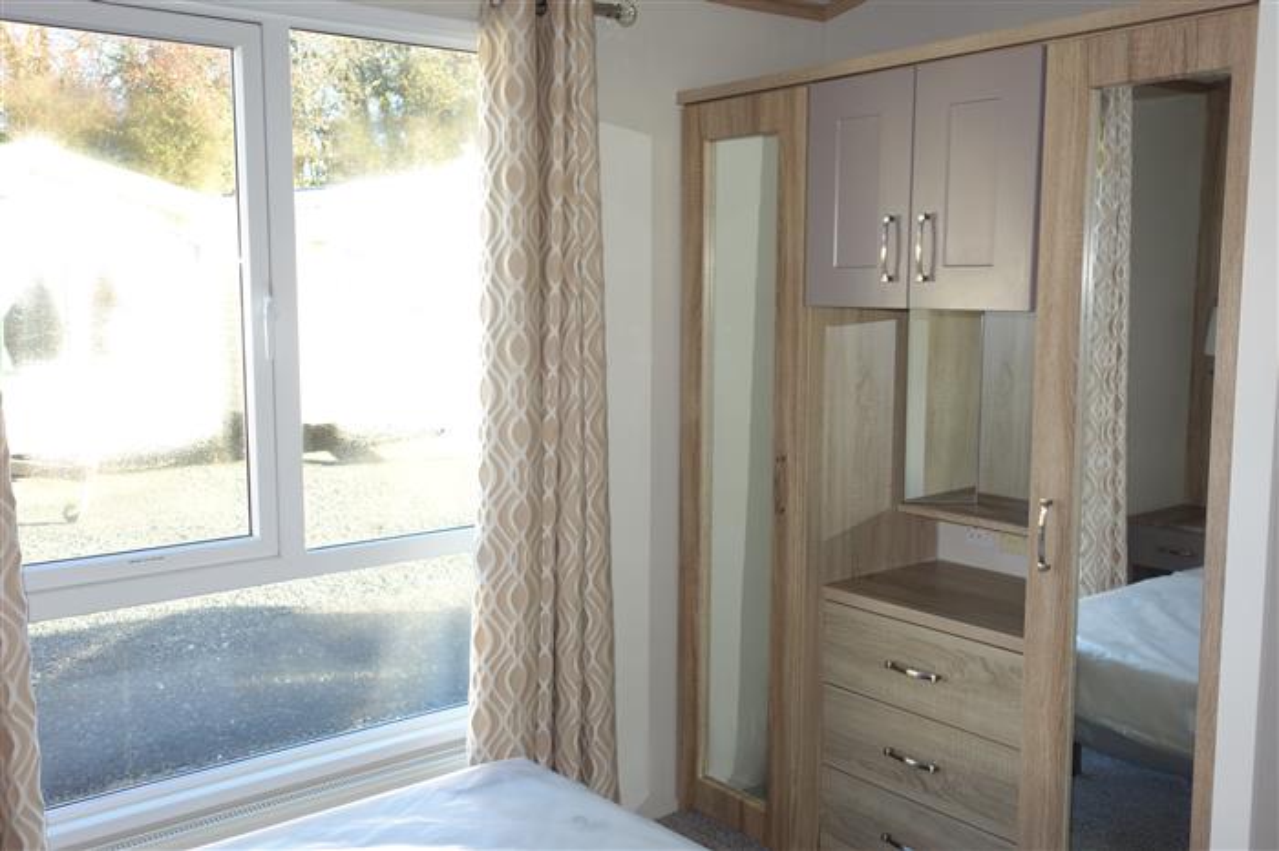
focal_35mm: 33
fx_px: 1172
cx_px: 640
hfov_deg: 57.2
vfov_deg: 39.9
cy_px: 426
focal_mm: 12.18
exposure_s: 1/100
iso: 125
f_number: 2.5
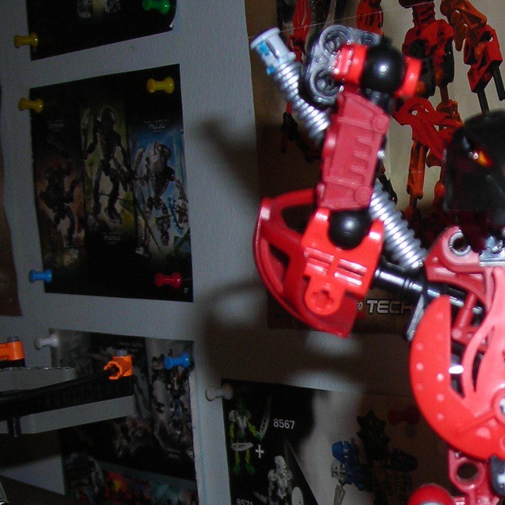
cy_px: 450
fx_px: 1469
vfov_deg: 19.2
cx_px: 531
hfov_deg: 18.9
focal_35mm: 89
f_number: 3.2
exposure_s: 1/60.1
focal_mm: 6.3
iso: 50
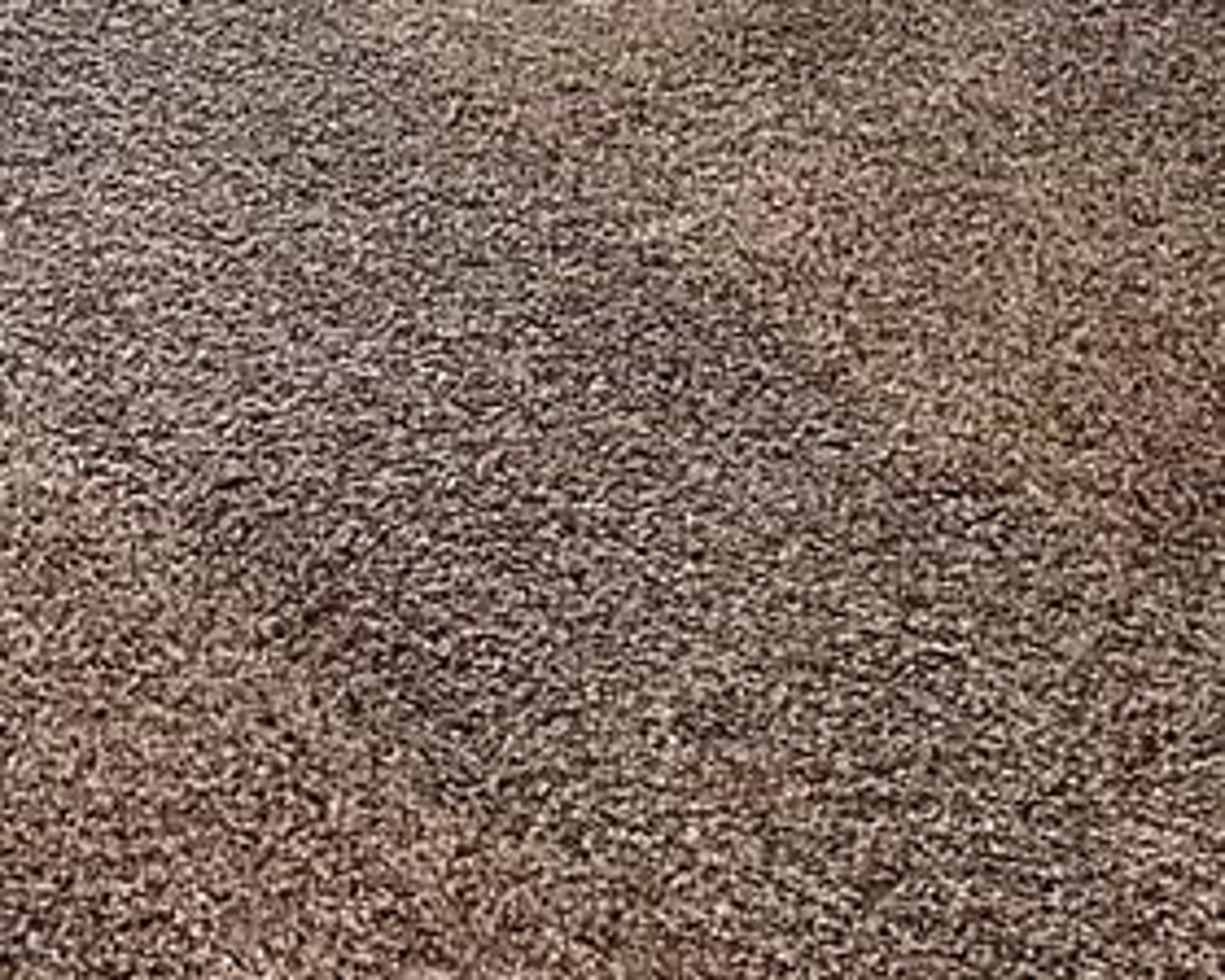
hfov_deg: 13.7
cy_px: -1400
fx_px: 4858
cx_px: -508
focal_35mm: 134
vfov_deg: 10.0
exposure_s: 1/120
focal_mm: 6.86
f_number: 1.78
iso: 160
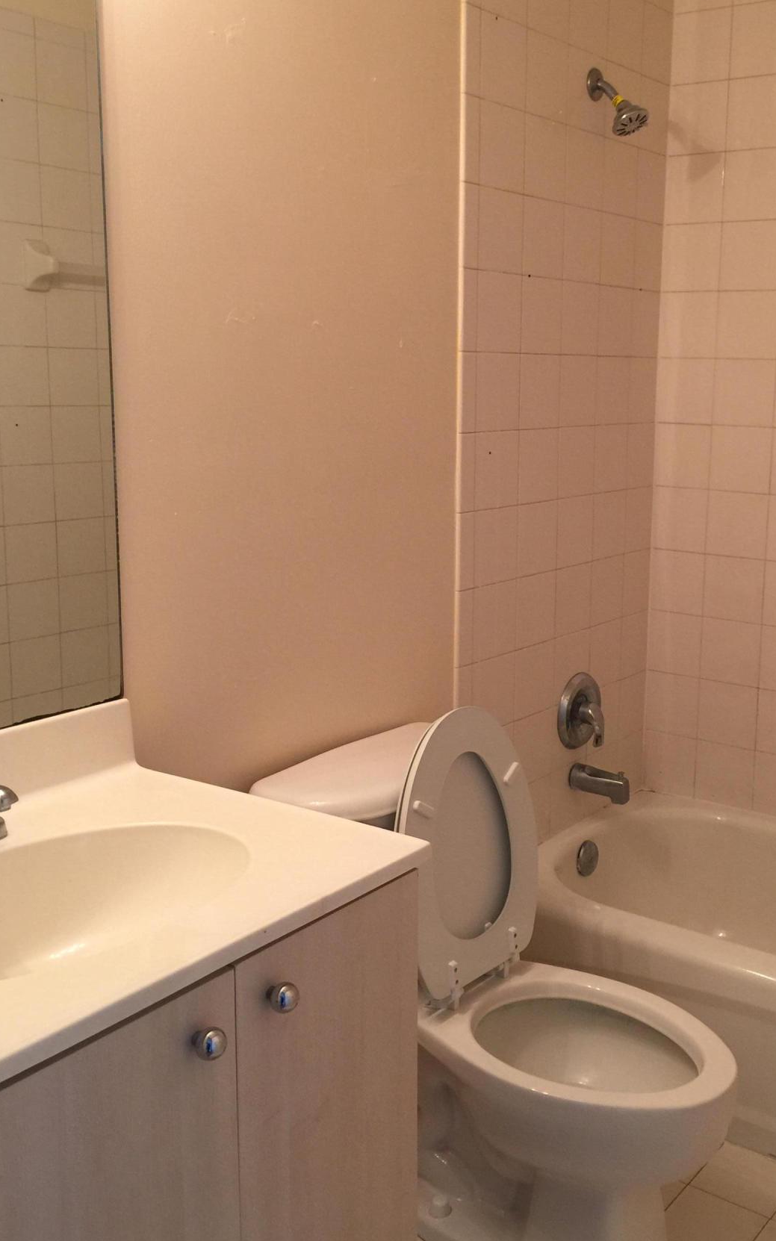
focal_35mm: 37
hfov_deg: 34.2
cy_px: 591
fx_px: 1252
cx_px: 508
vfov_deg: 52.7
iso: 40
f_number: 2.2
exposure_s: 1/15
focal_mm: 4.15
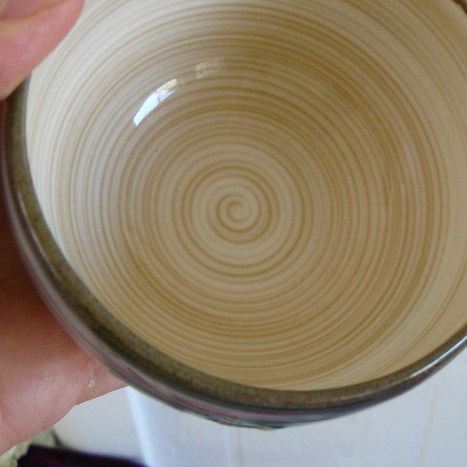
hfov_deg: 28.3
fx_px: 916
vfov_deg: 28.5
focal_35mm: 60
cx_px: 328
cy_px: 166
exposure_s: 1/30
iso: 160
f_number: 2.8
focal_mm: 6
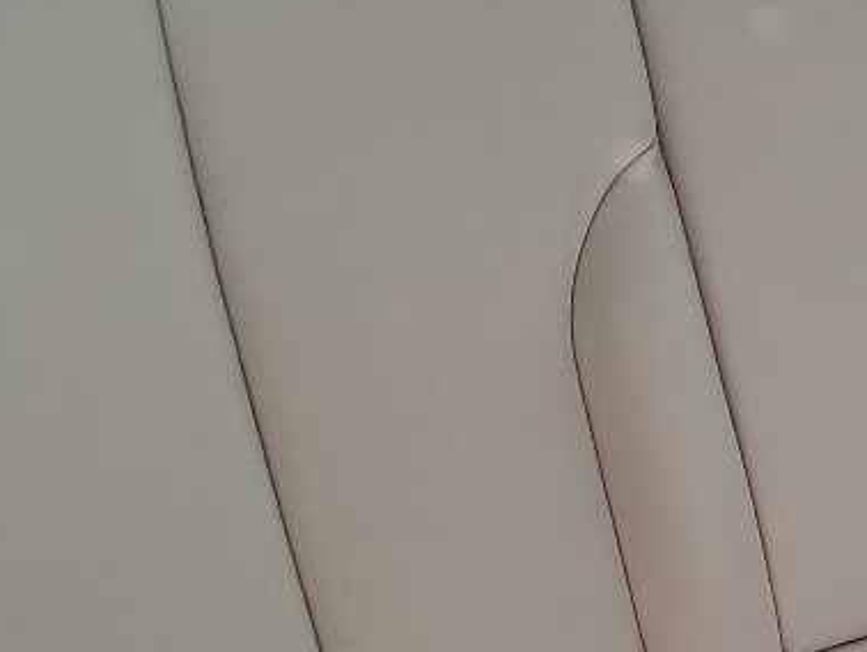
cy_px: 634
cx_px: 979
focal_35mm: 110
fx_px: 2757
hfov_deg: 17.2
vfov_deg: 13.3
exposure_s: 1/137
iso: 50
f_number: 1.5
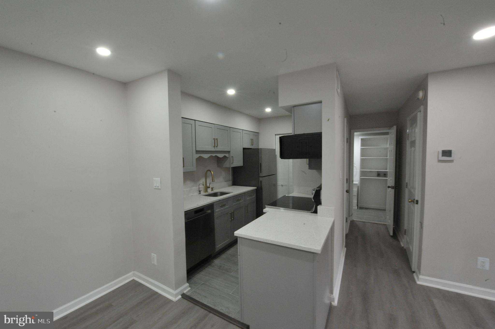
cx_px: 248
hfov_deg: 104.3
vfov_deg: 81.1
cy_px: 164
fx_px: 192
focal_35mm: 14
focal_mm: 14
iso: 3200
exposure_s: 1/15
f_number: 22
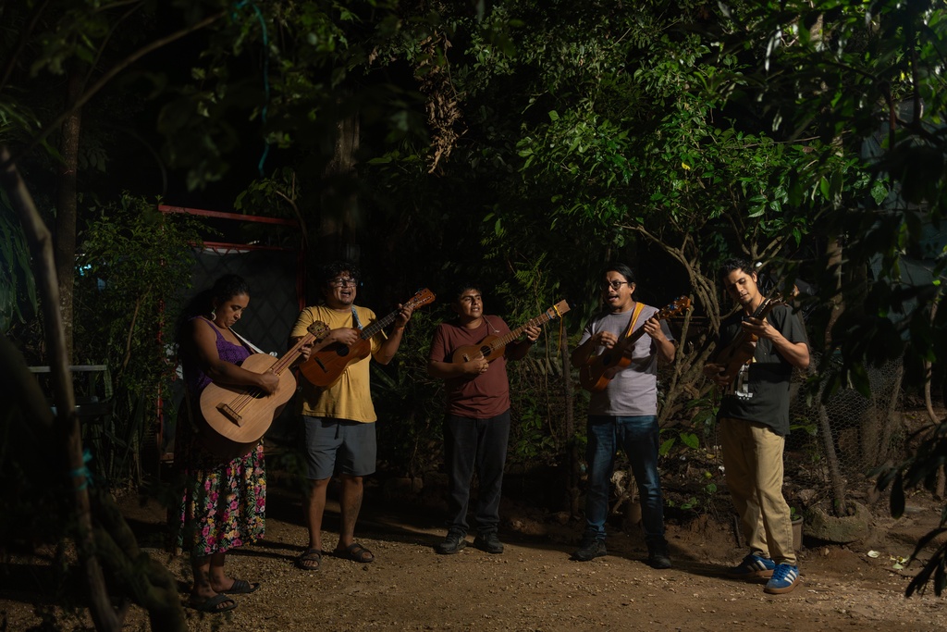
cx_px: 474
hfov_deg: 54.4
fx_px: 921
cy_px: 316
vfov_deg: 37.9
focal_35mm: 35
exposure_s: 1/100
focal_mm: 35
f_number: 2.2
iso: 1250
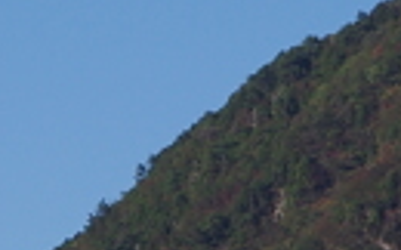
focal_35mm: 578
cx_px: -241
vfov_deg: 2.3
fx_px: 6311
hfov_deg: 3.6
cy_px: -225
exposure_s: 1/250
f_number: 8
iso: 100
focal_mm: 48
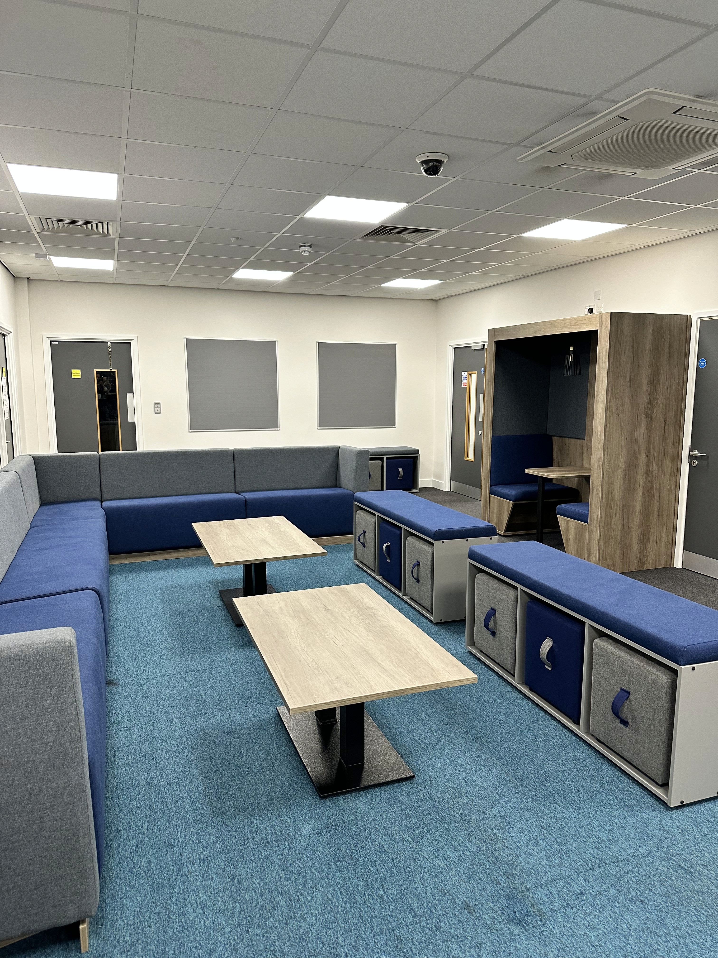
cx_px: 359
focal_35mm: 24
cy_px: 479
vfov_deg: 71.6
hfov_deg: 56.8
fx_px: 664
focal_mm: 6.86
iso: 250
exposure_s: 1/82
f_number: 1.78
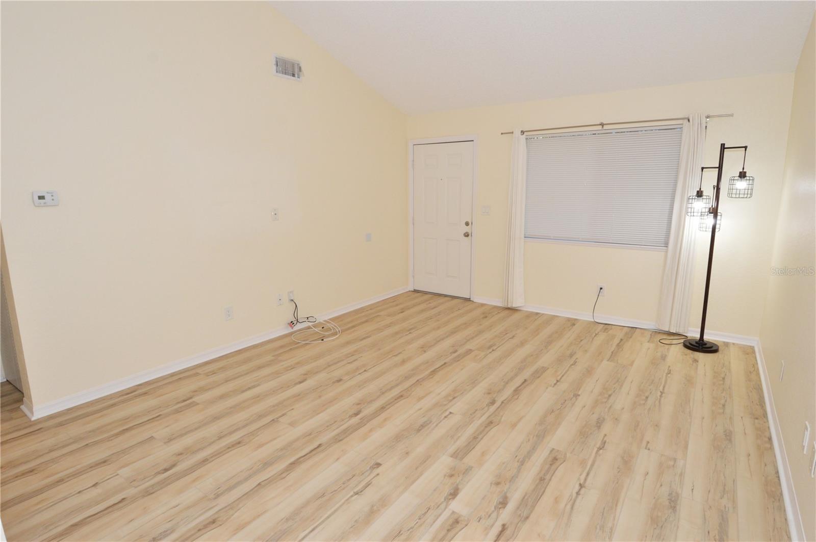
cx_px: 408
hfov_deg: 90.1
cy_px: 271
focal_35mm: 18
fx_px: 408
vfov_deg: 67.3
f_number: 9
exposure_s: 1/80
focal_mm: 12
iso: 800
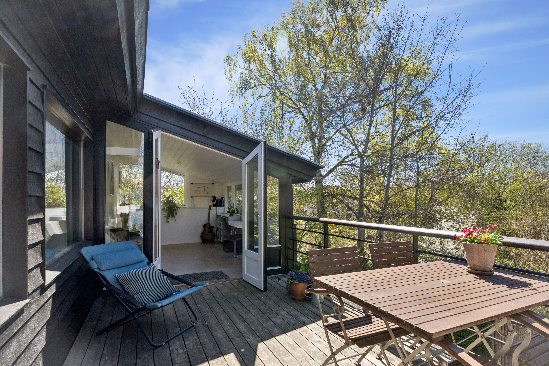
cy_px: 183
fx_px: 279
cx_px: 274
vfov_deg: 66.5
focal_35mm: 18
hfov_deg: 89.1
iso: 400
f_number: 7.1
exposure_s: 1/640
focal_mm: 12.2
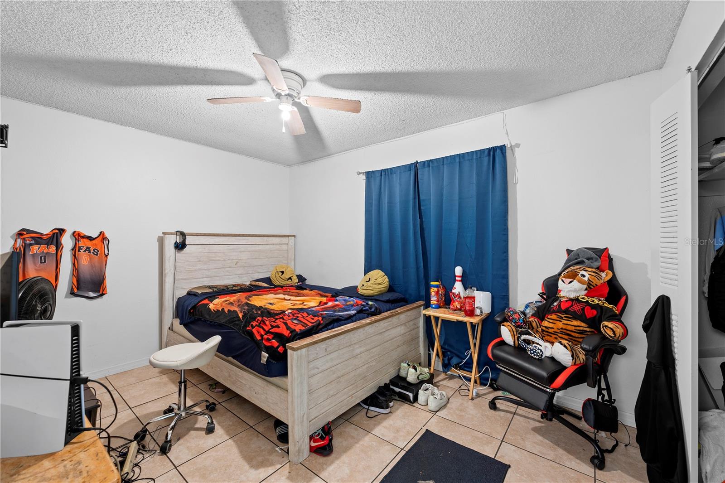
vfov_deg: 81.2
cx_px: 362
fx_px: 282
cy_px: 242
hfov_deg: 104.3
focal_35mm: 14
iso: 64
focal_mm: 14
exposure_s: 10
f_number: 8
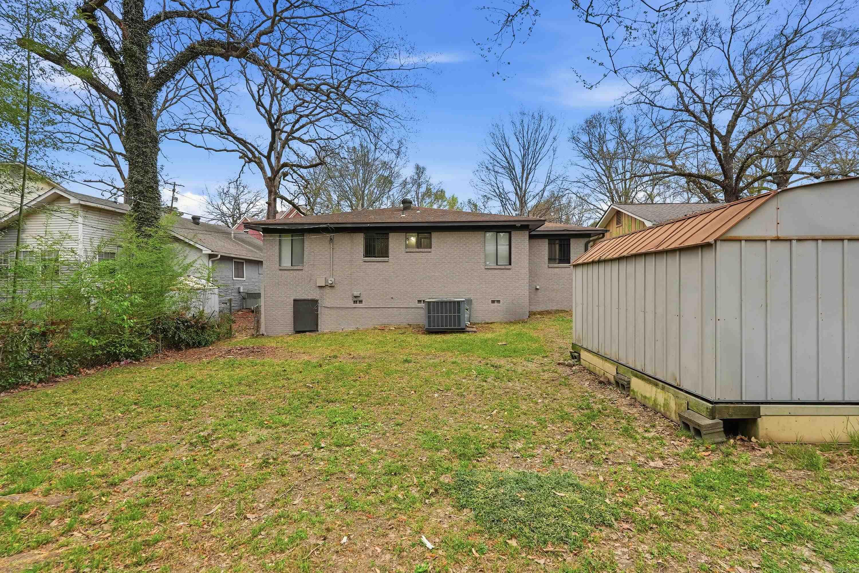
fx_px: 382
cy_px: 286
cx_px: 430
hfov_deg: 96.7
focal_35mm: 16
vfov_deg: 73.7
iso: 640
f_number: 5.6
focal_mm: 16
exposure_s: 1/1250
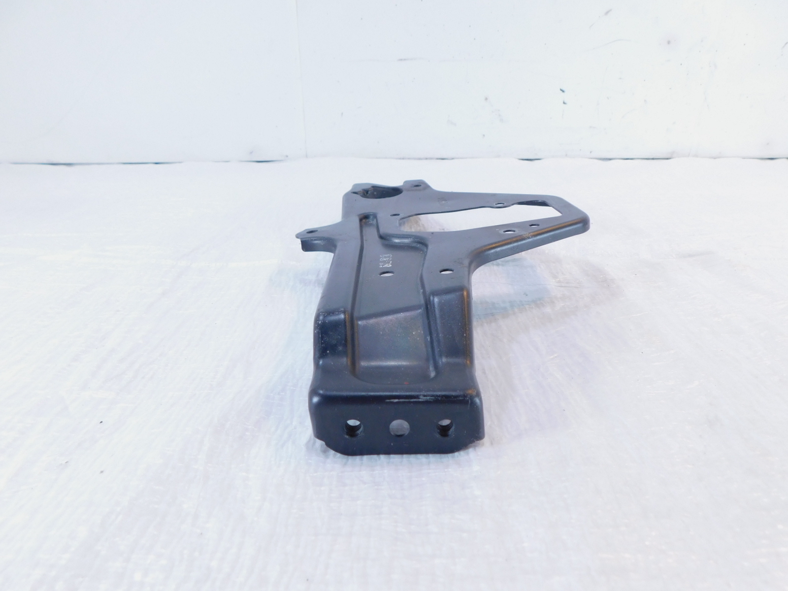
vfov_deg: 58.9
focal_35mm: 23
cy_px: 296
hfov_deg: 73.9
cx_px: 394
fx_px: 524
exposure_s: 1/30
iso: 180
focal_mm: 4
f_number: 3
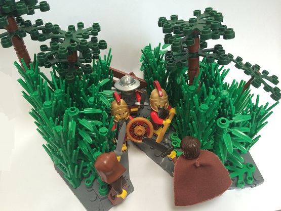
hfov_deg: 59.9
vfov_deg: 46.8
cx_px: 140
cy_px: 106
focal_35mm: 30
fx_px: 244
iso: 50
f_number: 2.2
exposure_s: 1/30
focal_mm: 4.12
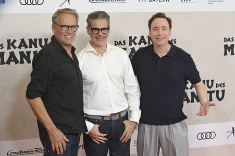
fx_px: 489
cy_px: 78
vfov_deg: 18.2
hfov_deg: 27.0
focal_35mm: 75
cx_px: 118
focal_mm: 75
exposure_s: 1/160
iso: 800
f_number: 5.6
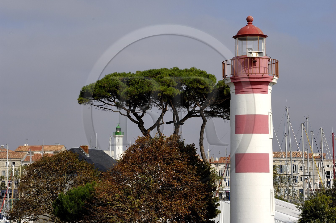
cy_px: 112
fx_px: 867
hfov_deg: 21.9
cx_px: 168
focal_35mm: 93
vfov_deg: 14.7
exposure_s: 1/160
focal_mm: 62
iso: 100
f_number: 13
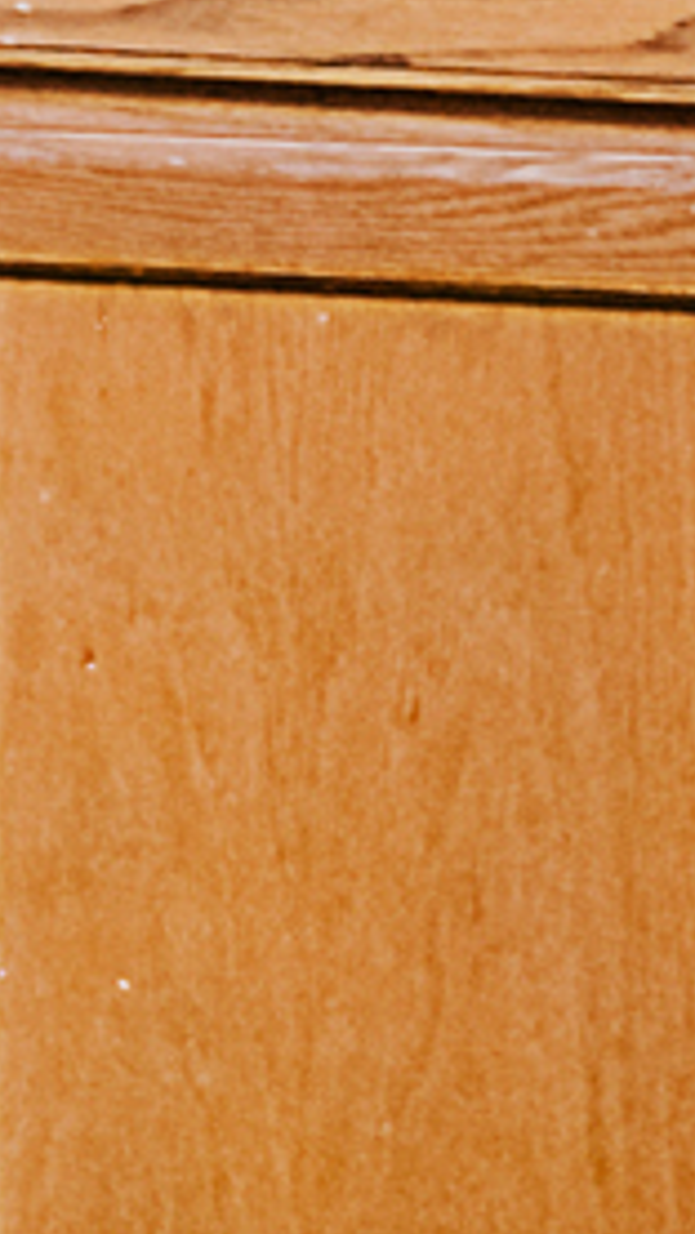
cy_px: -1011
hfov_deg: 6.1
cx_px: -1818
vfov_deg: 11.4
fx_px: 5695
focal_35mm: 174
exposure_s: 1/80
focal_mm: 10
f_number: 4
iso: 500
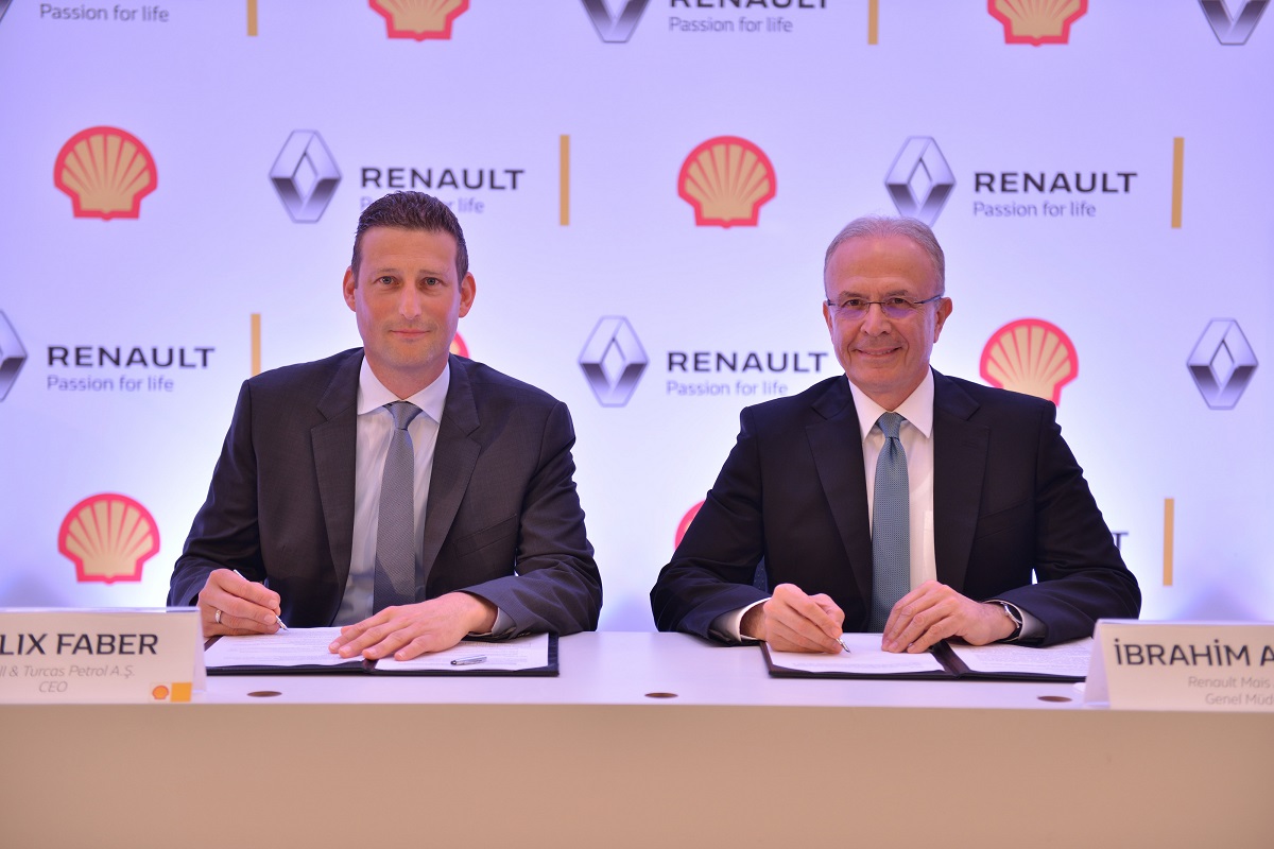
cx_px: 637
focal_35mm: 58
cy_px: 424
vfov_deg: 23.4
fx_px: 2052
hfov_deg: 34.5
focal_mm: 58
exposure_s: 1/100
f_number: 2.8
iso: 250
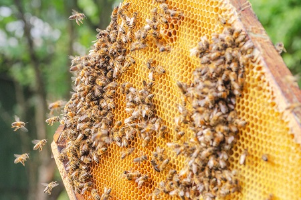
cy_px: 100
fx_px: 1126
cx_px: 150
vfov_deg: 10.1
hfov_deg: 15.2
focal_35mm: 135
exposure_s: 1/250
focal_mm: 90
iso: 800
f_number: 10
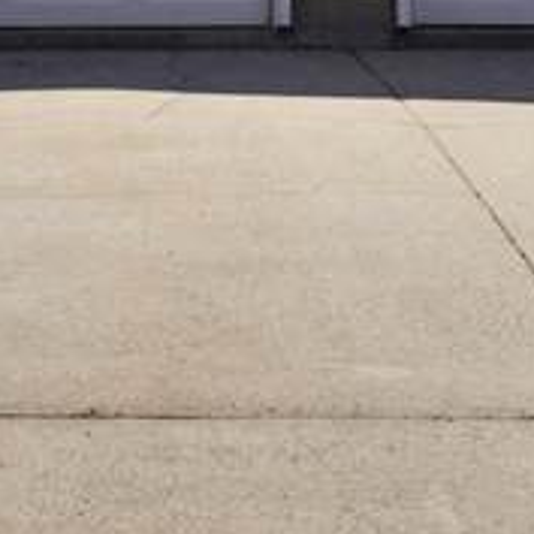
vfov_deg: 8.7
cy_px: -707
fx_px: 3211
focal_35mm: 184
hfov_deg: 9.2
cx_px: -272
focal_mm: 20
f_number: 8
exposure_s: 1/800
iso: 250
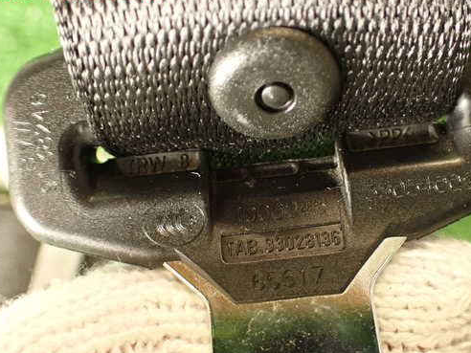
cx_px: 274
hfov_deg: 47.7
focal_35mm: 39
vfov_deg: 36.8
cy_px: 195
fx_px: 531
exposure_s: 1/30
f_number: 2.4
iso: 250
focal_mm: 5.79
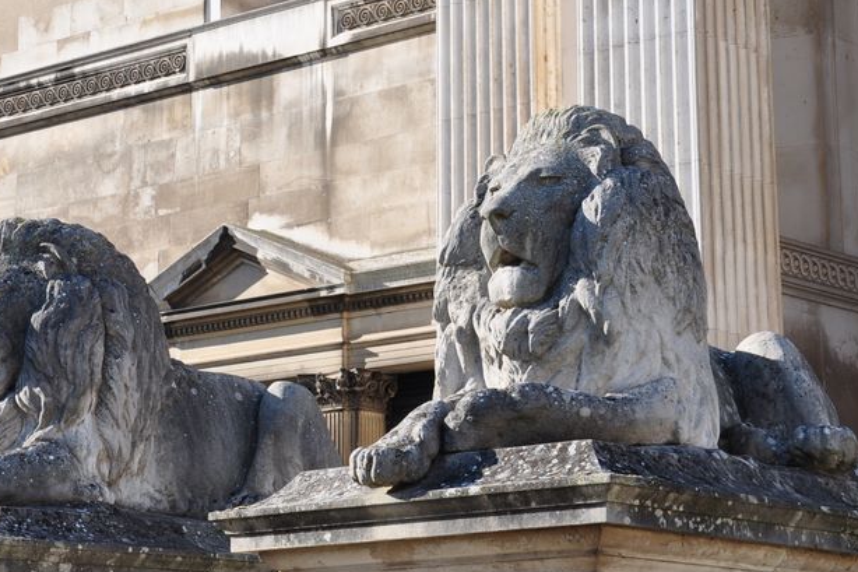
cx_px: 361
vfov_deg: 13.7
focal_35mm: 100
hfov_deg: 20.4
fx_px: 2383
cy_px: 201
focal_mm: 40
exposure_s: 1/160
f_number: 9
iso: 200
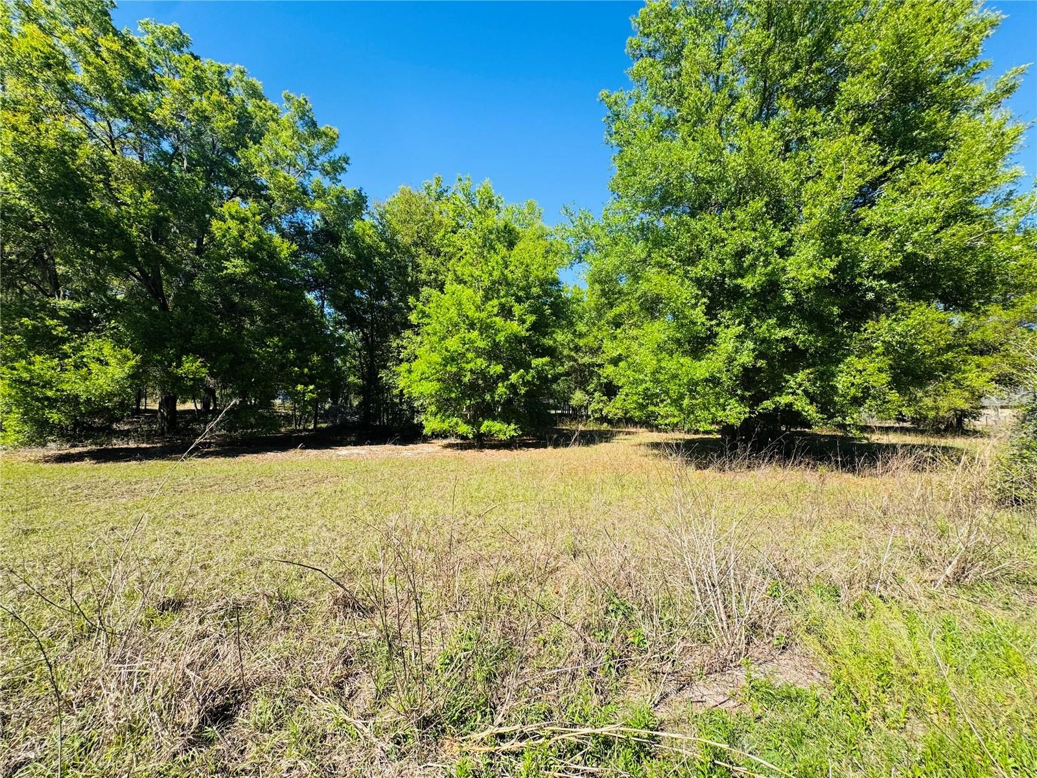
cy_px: 389
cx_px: 518
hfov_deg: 102.1
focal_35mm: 14
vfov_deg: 85.7
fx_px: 419
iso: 50
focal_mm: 2.22
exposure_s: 1/804
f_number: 2.2
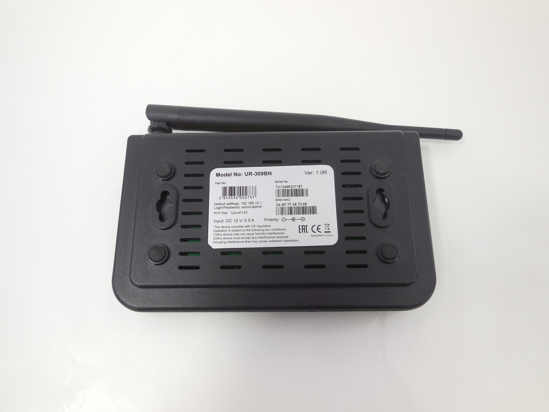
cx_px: 274
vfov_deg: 54.9
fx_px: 396
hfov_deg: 69.4
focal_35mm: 25
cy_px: 206
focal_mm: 4.5
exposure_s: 1/60
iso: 125
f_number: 3.1
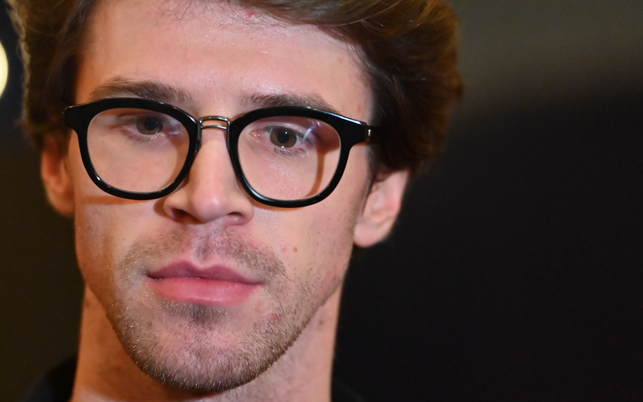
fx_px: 3207
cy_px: 155
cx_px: 211
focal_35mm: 183
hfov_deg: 11.4
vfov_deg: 7.2
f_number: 2.8
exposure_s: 1/200
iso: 4000
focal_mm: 120
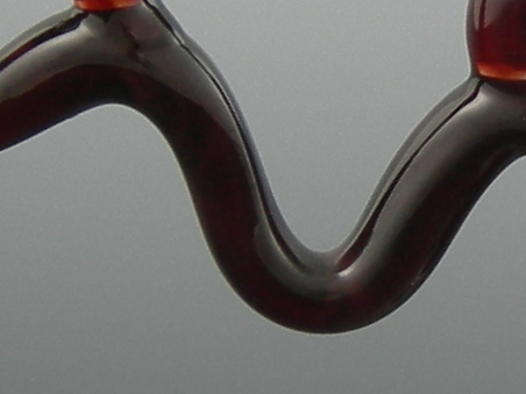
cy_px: 23
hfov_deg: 9.2
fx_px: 3191
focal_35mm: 210
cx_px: 731
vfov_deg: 7.1
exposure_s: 1/15.4
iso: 64
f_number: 2.8
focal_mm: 8
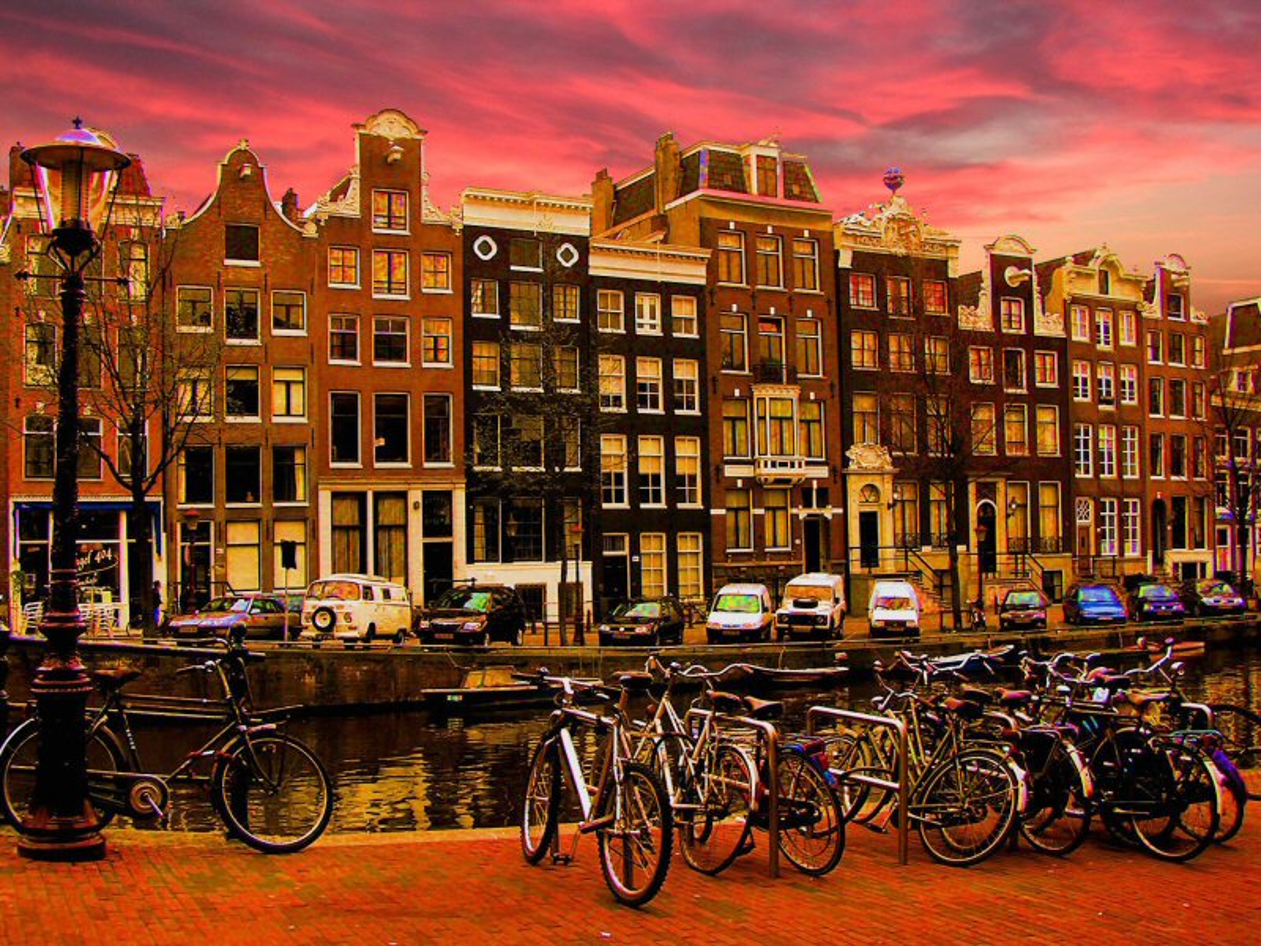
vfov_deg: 37.7
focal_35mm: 38
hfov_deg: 49.0
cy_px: 473
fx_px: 1384
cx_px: 630
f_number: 2.8
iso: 100
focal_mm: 5.8
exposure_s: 1/69.6
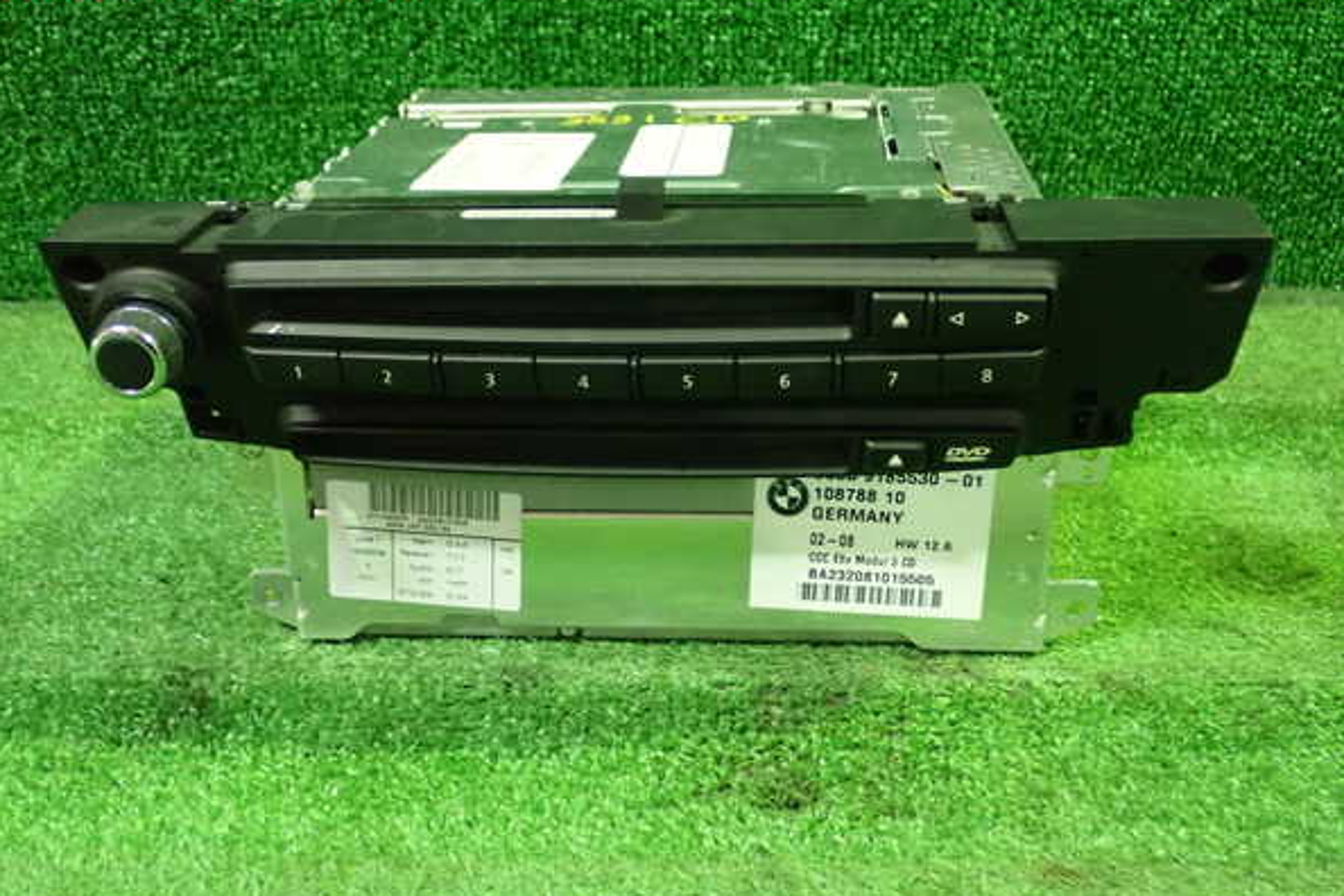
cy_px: 457
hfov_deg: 46.4
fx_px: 1568
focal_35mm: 42
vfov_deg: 31.9
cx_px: 672
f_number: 2.8
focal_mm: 7.34
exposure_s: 1/40
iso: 1600
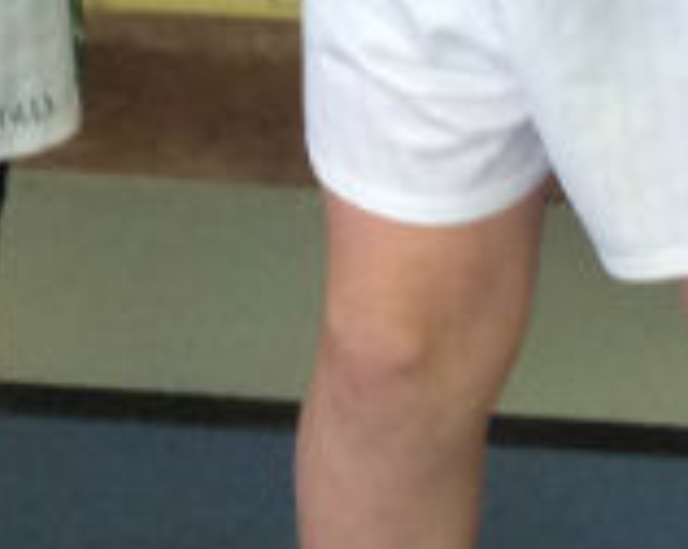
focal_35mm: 194
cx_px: -218
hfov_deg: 9.8
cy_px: -671
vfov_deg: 7.5
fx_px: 3945
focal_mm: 3.3
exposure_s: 1/24
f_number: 2.4
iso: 64
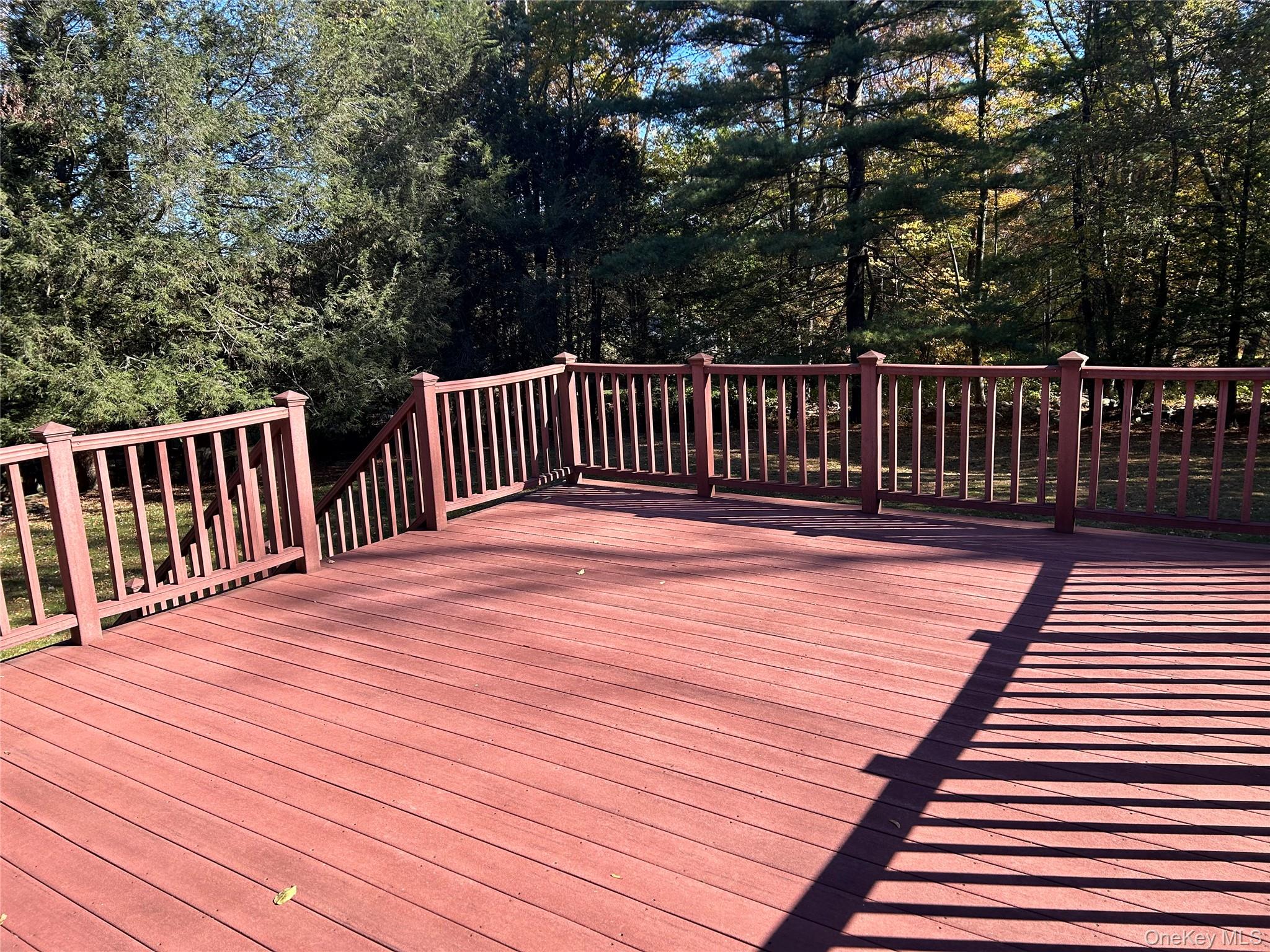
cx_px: 635
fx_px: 954
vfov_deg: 53.1
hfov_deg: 67.3
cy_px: 476
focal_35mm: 26
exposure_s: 1/859
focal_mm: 5.7
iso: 50
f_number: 1.5
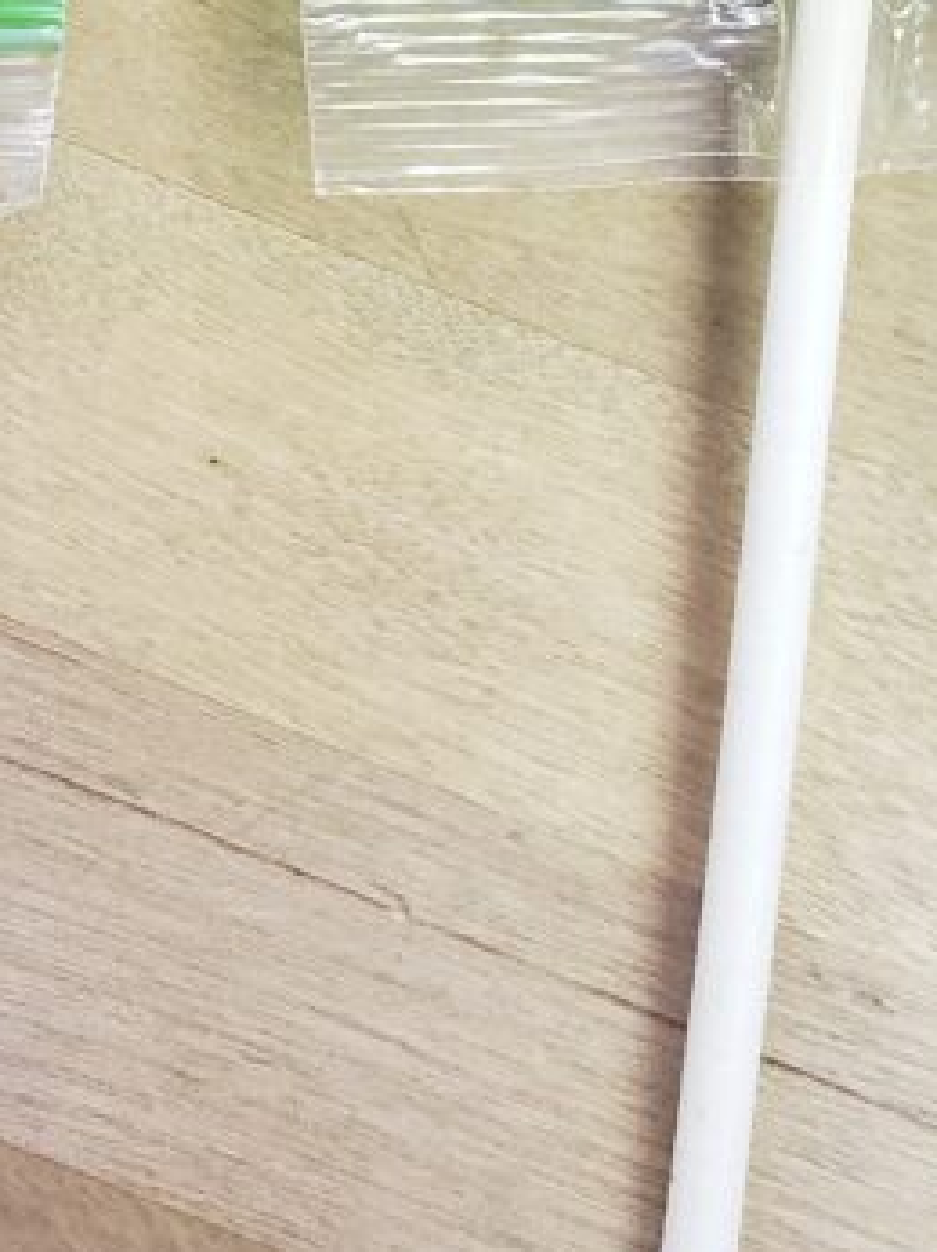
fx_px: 2782
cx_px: 170
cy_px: -145
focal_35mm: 77
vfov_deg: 23.7
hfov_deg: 18.9
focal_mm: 4.3
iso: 320
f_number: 2.4
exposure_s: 1/60
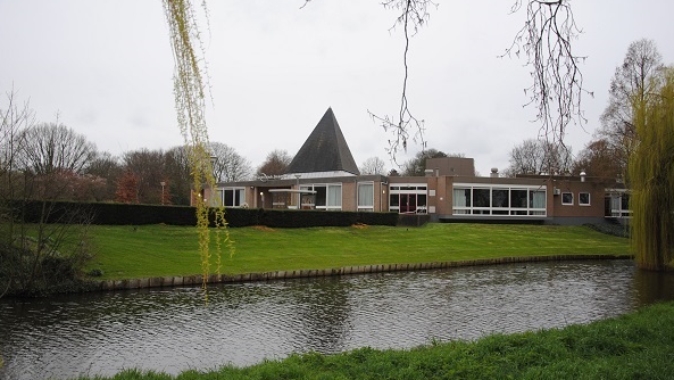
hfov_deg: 56.6
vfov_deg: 33.7
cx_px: 338
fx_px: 626
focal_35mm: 35
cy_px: 195
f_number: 4.5
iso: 100
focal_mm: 22
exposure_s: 1/200
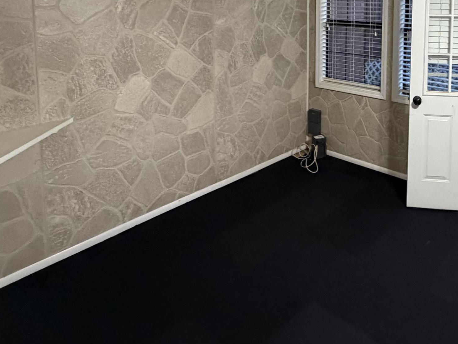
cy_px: 31
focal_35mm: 29
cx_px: 344
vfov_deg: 43.8
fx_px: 384
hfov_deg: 58.4
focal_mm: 2.22
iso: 640
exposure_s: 1/60
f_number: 2.2
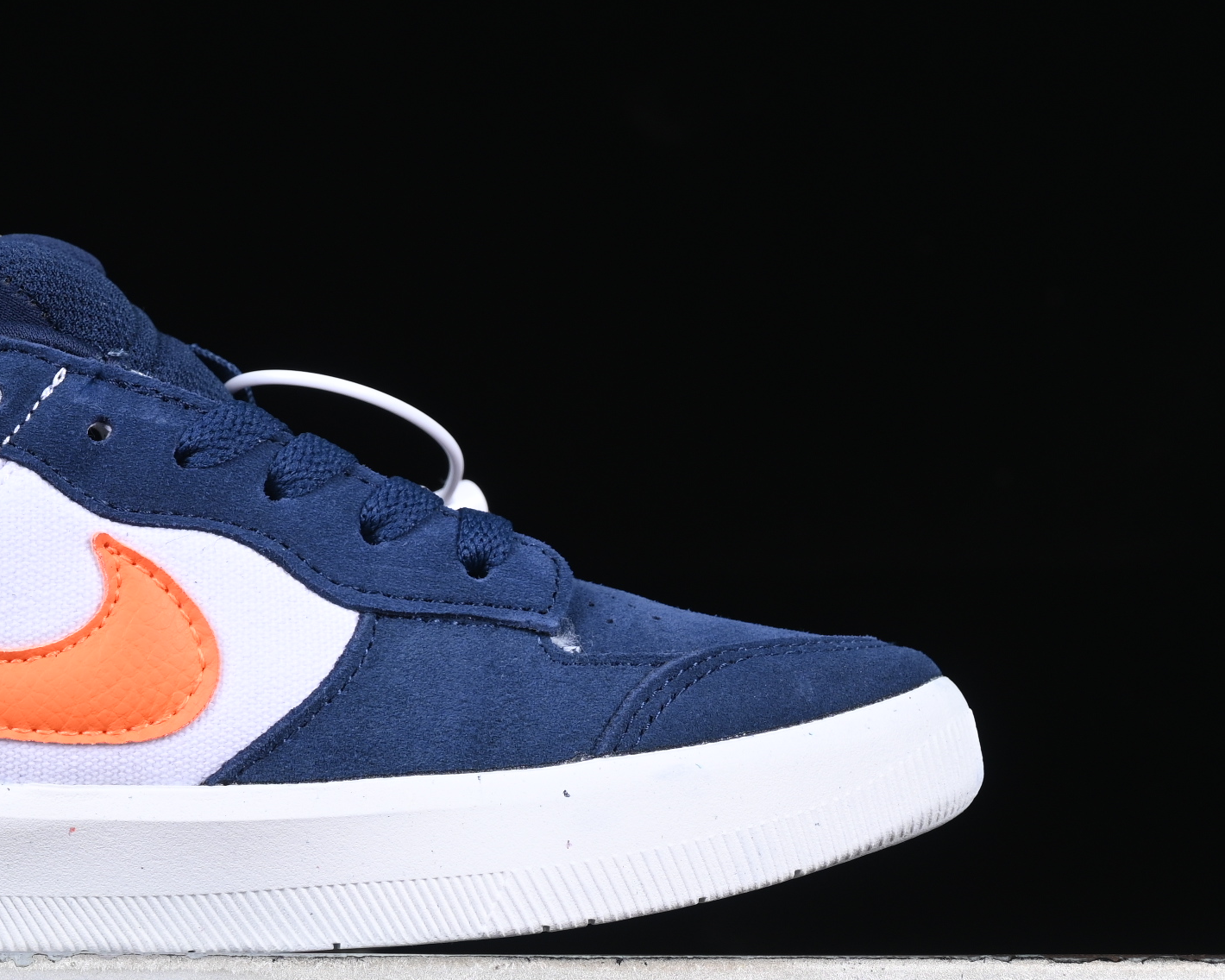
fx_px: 5003
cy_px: 473
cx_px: 72
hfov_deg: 13.8
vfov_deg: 11.2
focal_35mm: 138
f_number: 7.1
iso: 160
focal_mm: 50
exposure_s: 1/60
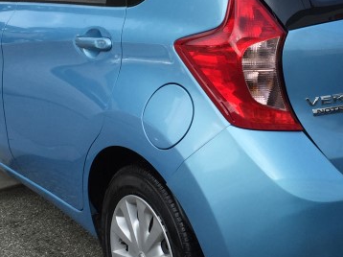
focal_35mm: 83
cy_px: 86
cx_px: 244
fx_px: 822
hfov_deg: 23.4
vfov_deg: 17.7
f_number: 2.2
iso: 32
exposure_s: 1/581
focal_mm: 4.15
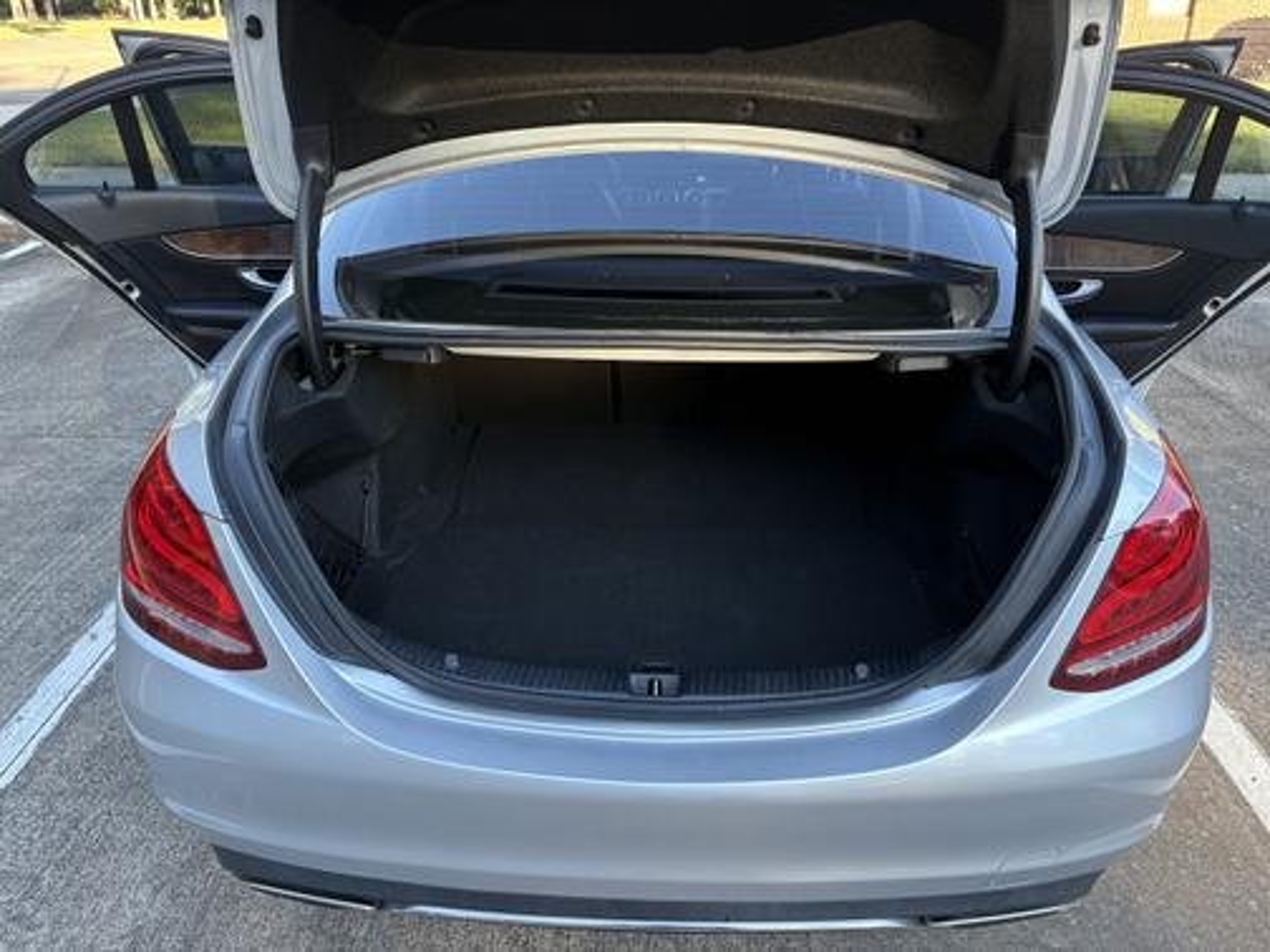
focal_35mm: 26
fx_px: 954
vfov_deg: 53.1
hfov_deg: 67.3
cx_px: 635
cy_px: 476
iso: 80
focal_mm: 5.96
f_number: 1.6
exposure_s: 1/184
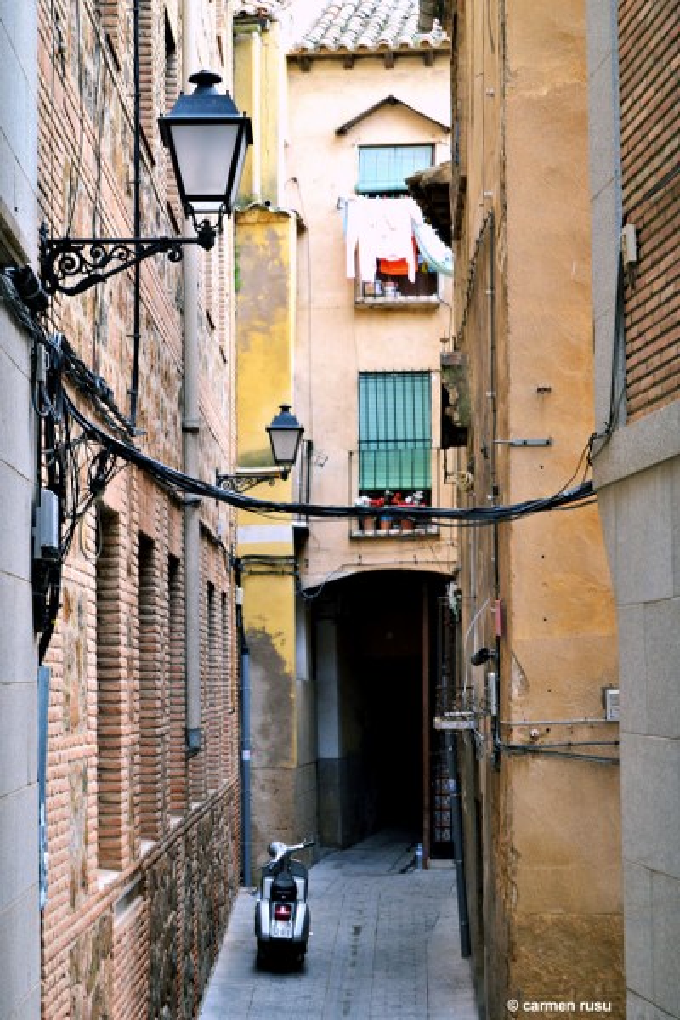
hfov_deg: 16.6
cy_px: 510
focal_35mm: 82
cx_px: 340
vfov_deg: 24.6
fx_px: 2337
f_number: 5.6
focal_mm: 55
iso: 400
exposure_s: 1/100
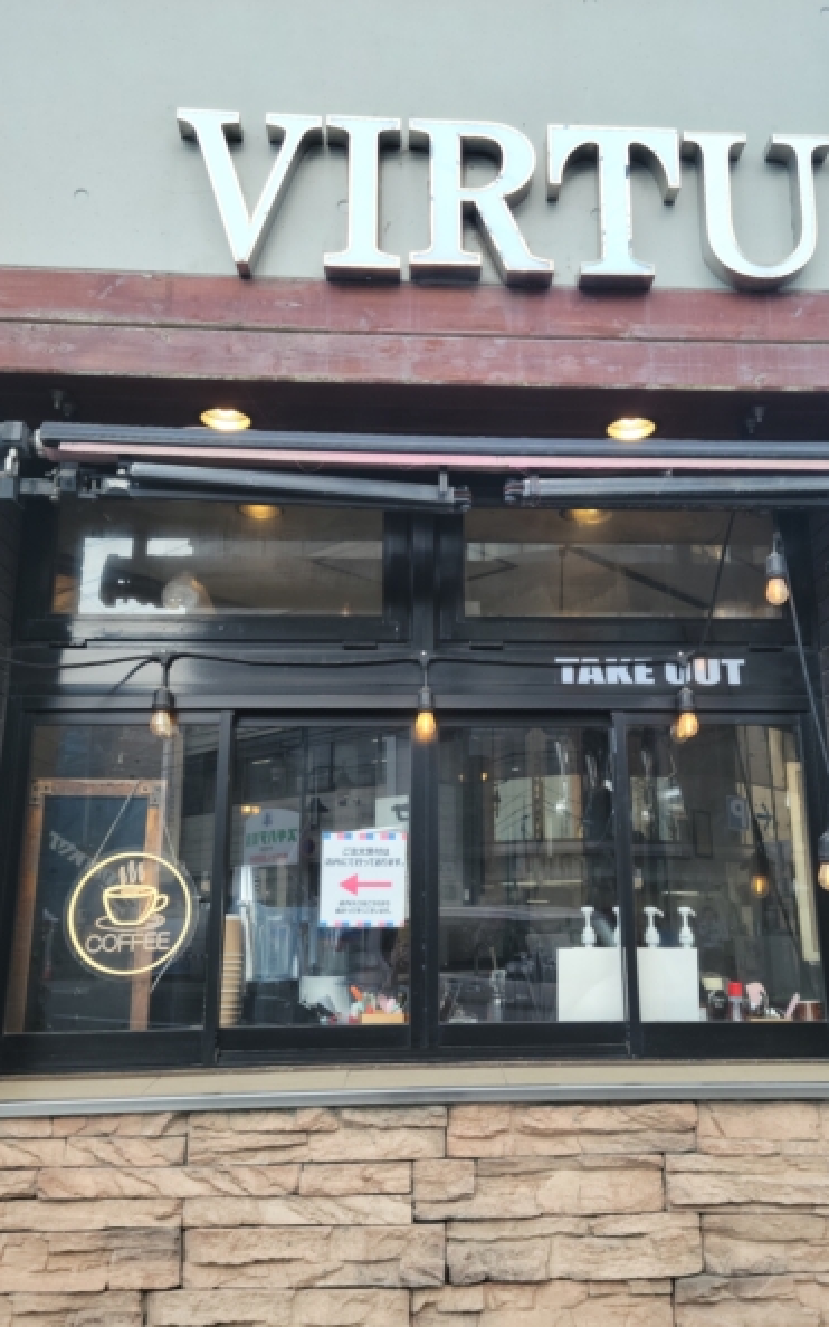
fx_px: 1085
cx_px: 489
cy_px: 661
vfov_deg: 62.9
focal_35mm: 30
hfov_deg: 41.7
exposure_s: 1/110
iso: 25
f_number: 2
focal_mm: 5.9
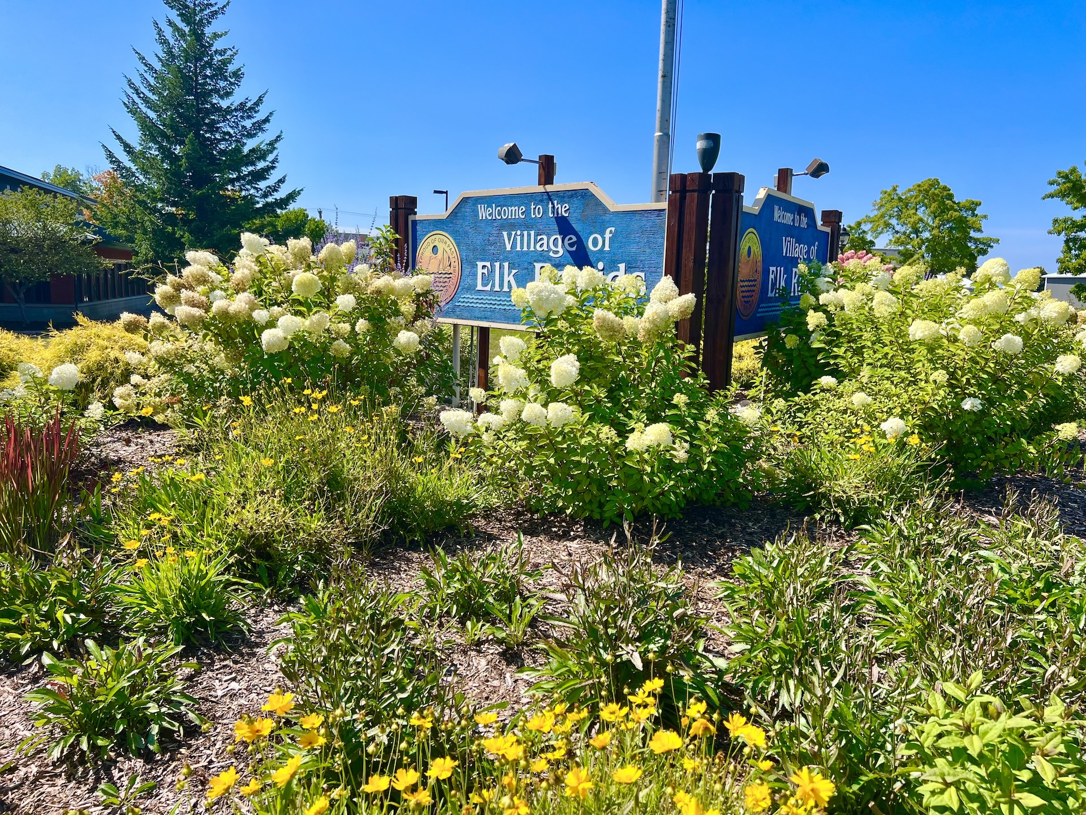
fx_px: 816
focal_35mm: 26
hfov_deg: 67.3
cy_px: 408
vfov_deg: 53.1
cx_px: 543
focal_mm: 5.7
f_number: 1.5
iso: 50
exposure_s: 1/3257
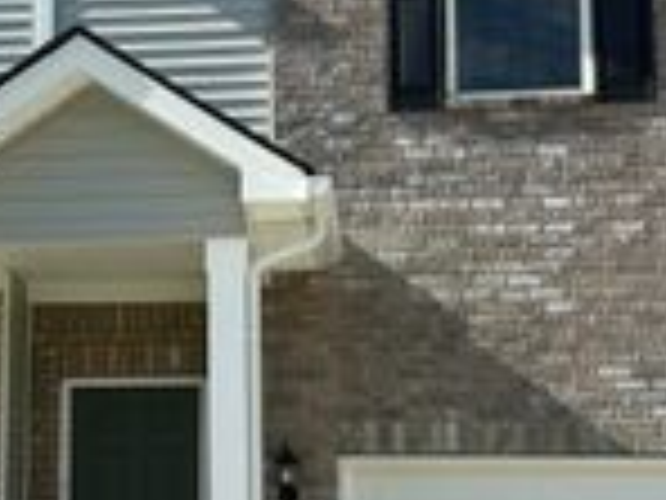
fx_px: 1693
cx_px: 230
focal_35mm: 88
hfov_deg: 22.2
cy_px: 300
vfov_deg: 16.8
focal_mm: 5.96
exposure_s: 1/2985
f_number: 1.6
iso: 50
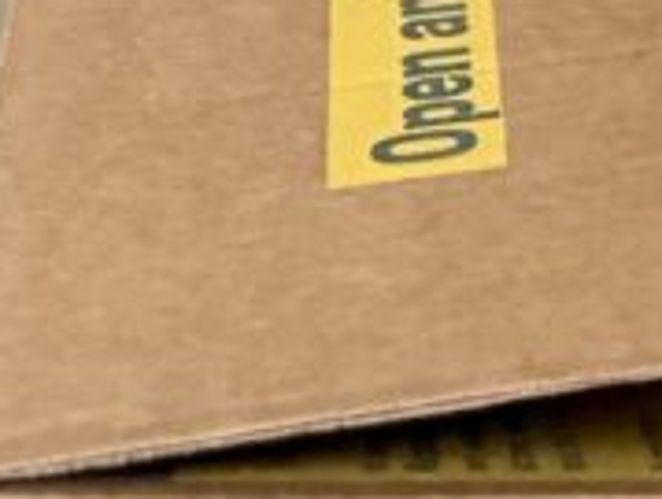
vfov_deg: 10.8
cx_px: 1350
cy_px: 392
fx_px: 2625
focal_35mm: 137
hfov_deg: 12.5
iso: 500
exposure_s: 1/60
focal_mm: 6.76
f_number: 1.78
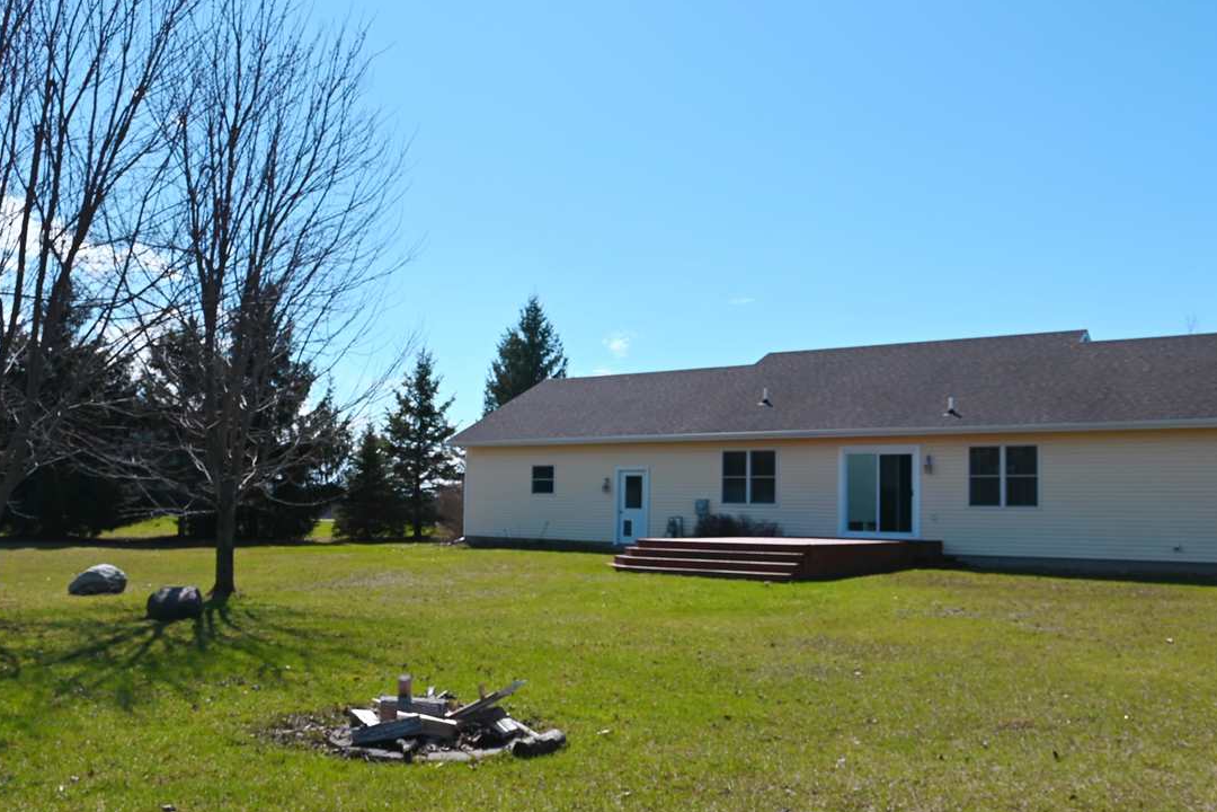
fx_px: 1082
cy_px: 422
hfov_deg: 58.5
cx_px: 530
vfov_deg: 41.1
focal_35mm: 32
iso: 100
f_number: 8
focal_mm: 18
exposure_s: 1/500
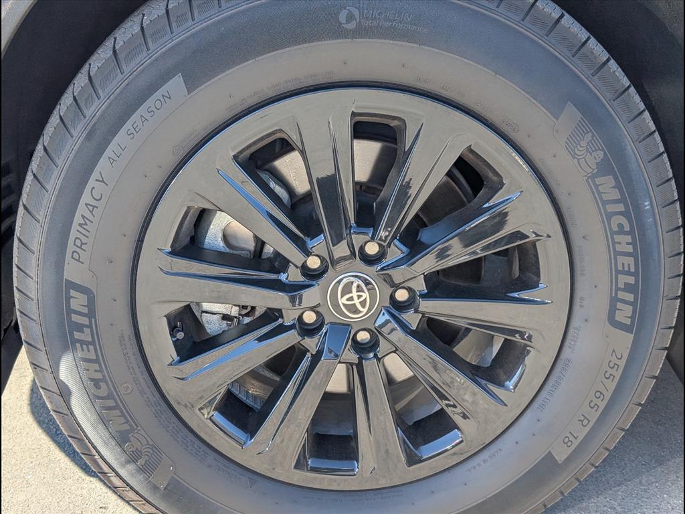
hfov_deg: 38.9
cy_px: 257
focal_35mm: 49
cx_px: 342
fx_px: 970
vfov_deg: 29.7
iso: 24
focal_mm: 6.9
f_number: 1.68
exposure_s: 1/263
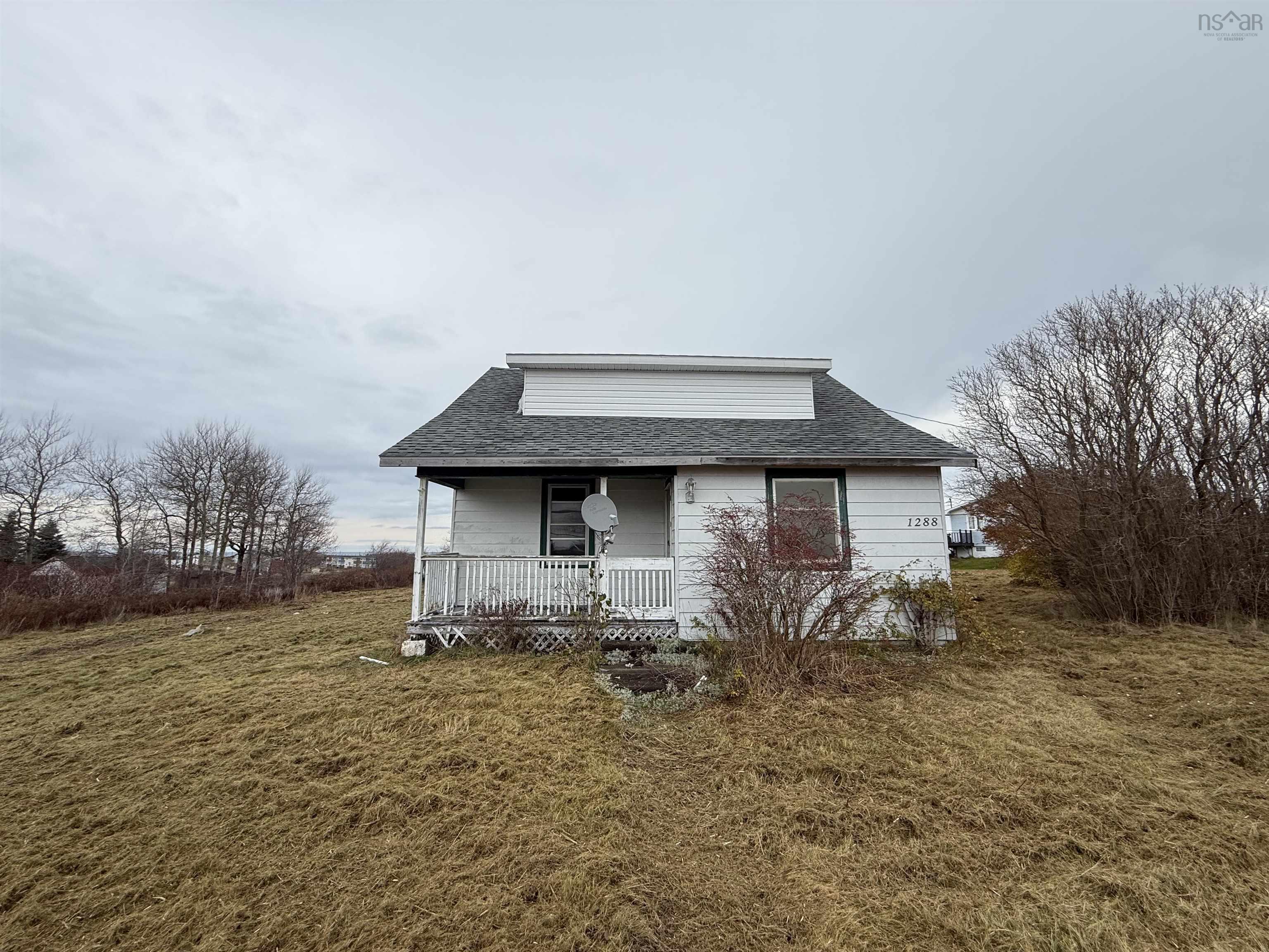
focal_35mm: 14
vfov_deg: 85.7
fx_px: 513
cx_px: 634
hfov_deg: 102.1
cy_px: 476
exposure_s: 1/1001
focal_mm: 2.22
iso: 50
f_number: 2.2
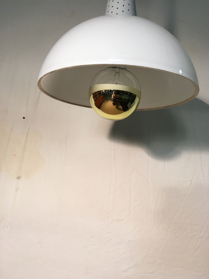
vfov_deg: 61.7
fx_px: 233
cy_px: 140
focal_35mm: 29
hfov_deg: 48.2
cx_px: 104
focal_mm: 4.15
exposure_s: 1/33
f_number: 2.2
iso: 40
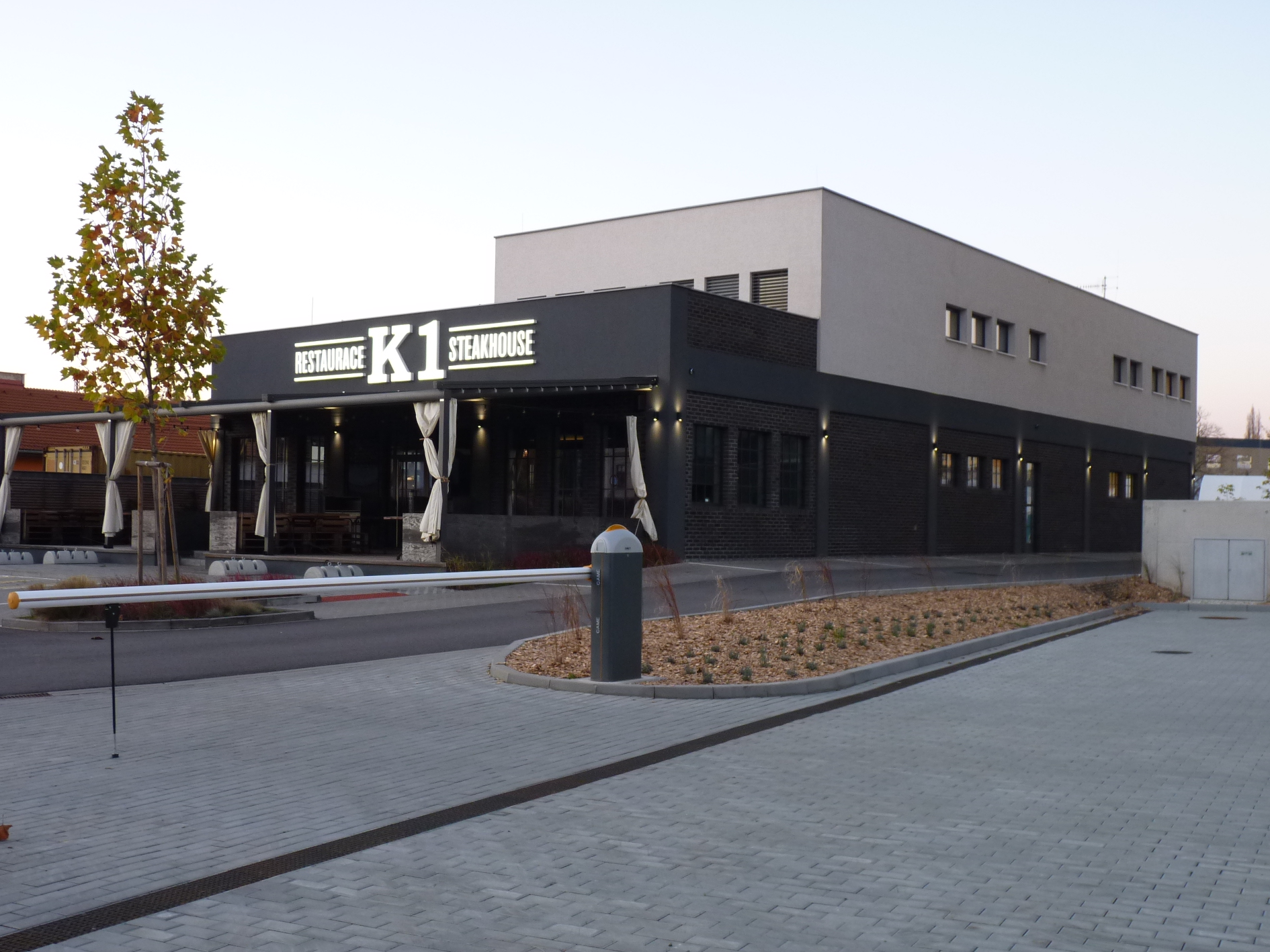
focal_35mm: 39
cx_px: 620
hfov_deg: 47.9
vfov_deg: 36.8
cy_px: 509
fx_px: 1431
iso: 160
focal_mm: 6.4
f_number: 3
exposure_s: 1/30
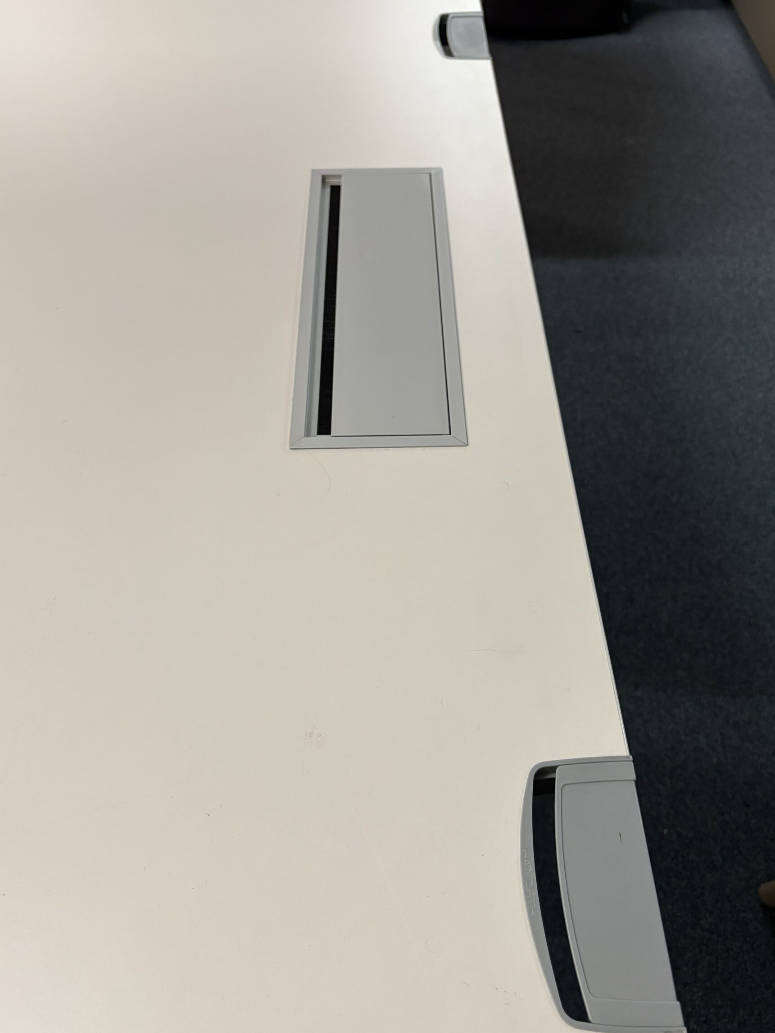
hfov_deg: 48.2
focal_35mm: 29
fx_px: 866
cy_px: 522
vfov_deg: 61.7
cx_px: 396
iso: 200
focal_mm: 5.96
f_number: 1.6
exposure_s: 1/50
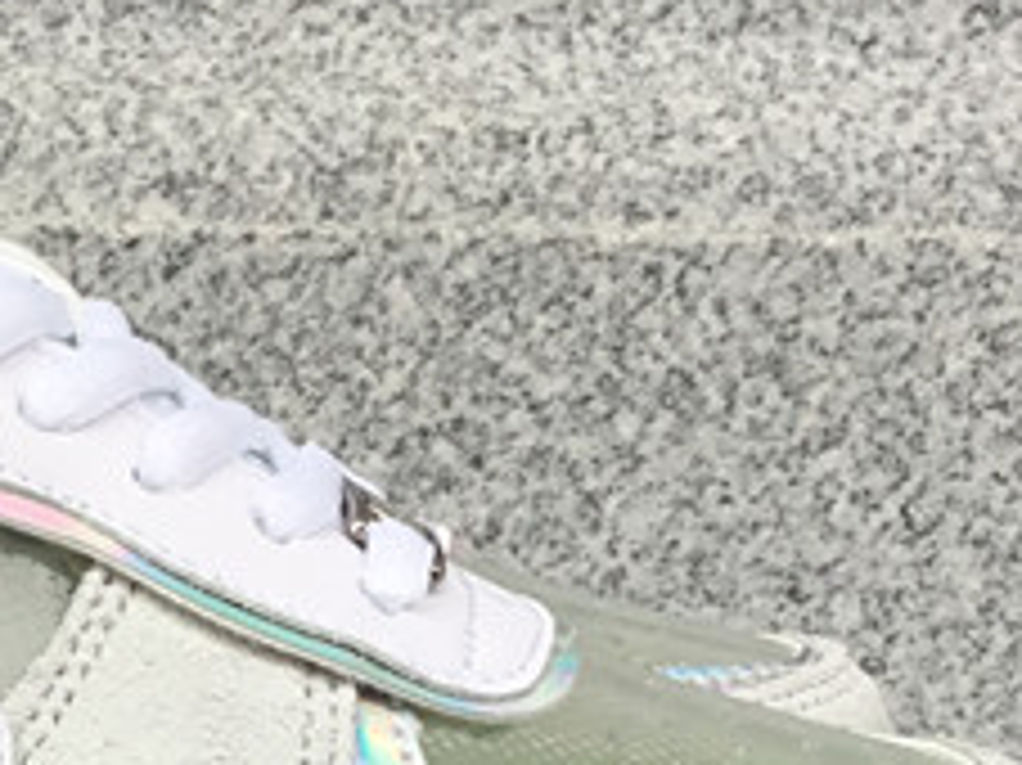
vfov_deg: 11.5
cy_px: 1136
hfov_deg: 15.5
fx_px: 3630
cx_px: -176
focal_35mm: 123
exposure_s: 1/100
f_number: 2.4
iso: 25
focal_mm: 3.3
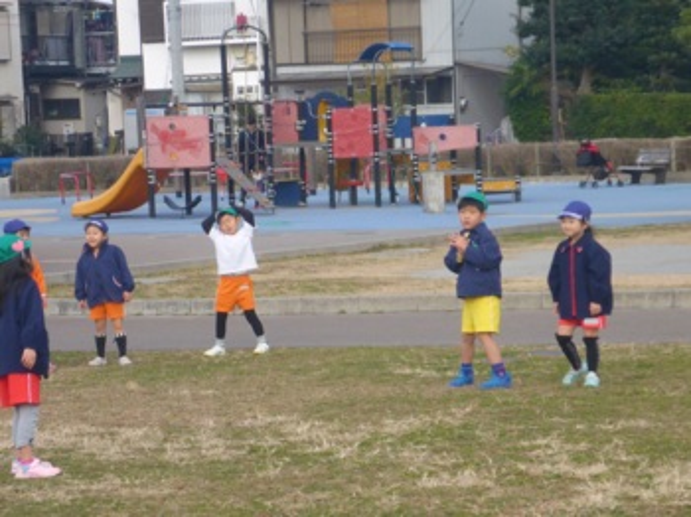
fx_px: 3511
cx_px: 346
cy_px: 258
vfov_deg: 8.4
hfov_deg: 11.2
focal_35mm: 176
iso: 200
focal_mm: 22.8
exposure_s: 1/320
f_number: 5.9
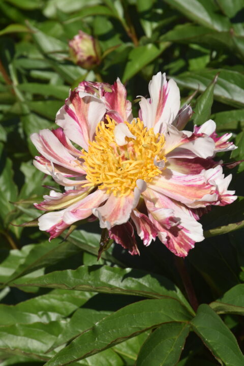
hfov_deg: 6.5
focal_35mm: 210
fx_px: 2135
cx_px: 122
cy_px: 183
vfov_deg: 9.8
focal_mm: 140
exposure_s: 1/250
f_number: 16
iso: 250
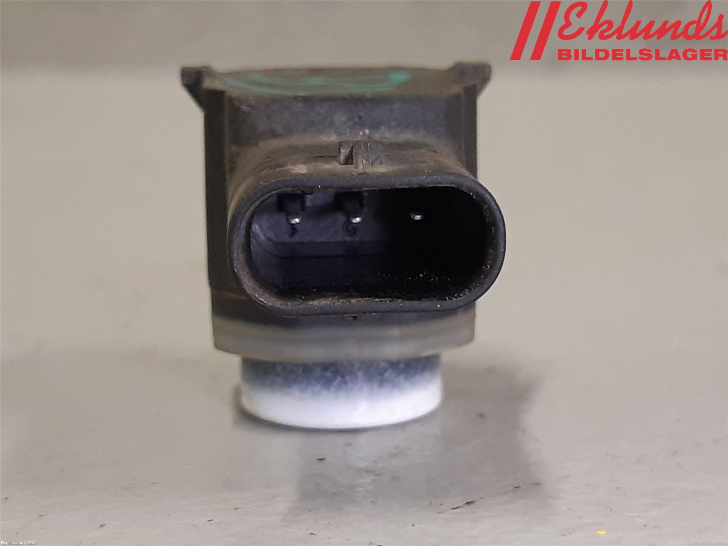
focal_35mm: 26
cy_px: 273
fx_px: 547
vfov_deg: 53.1
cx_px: 364
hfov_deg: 67.3
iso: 125
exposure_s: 1/50
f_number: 1.7
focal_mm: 3.93
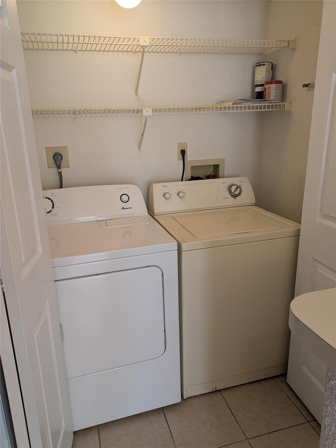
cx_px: 168
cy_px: 224
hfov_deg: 54.9
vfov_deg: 69.4
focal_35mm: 25
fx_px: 323
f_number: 1.89
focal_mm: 5.43
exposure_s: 1/60
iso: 125
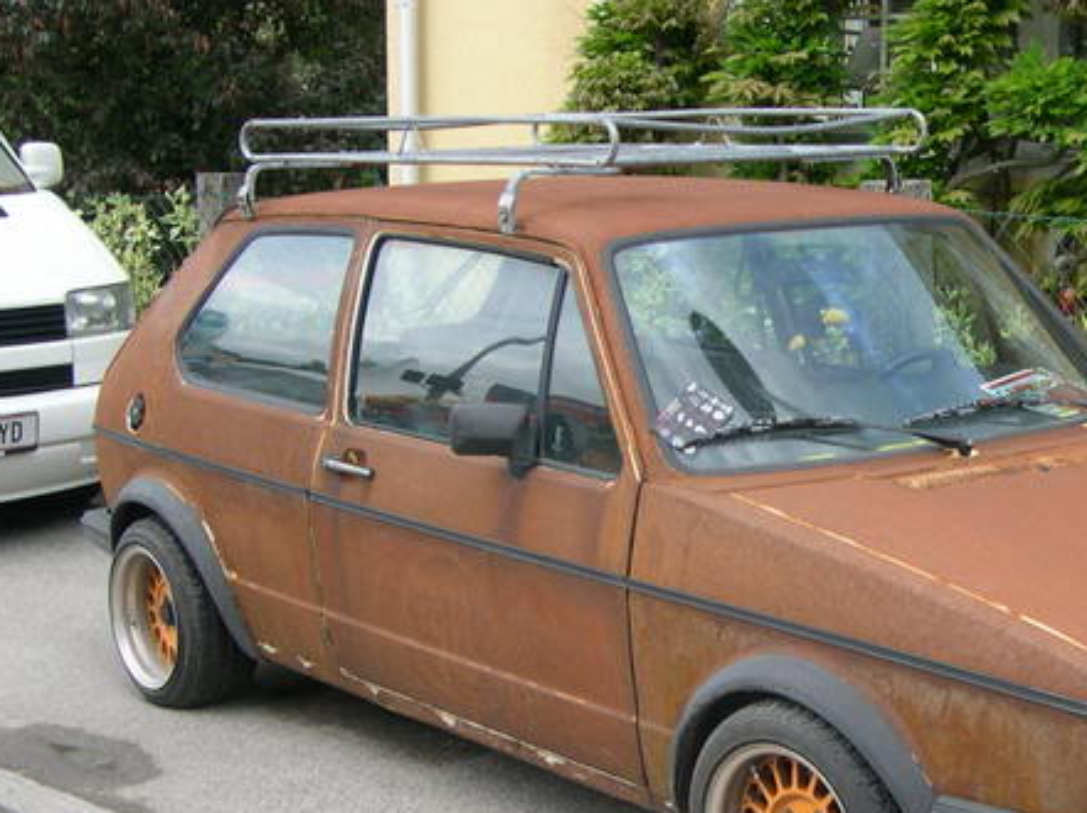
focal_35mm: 69
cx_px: 892
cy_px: 576
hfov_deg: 27.5
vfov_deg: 21.2
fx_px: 2165
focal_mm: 8
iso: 100
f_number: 2.8
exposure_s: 1/446
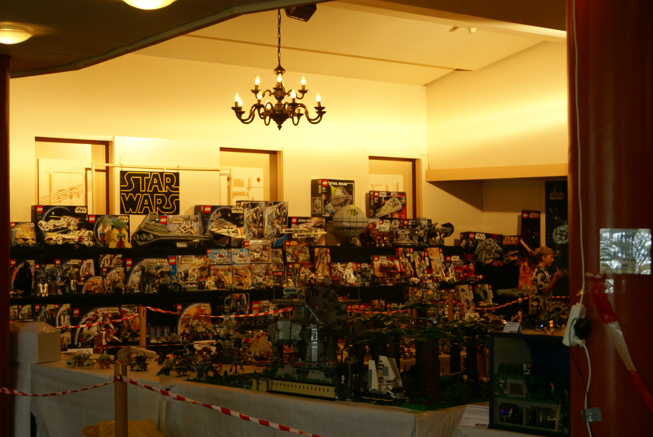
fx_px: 1225
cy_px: 218
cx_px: 326
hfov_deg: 29.8
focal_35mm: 68
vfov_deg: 20.2
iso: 400
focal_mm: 45
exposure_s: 1/60
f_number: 4.5
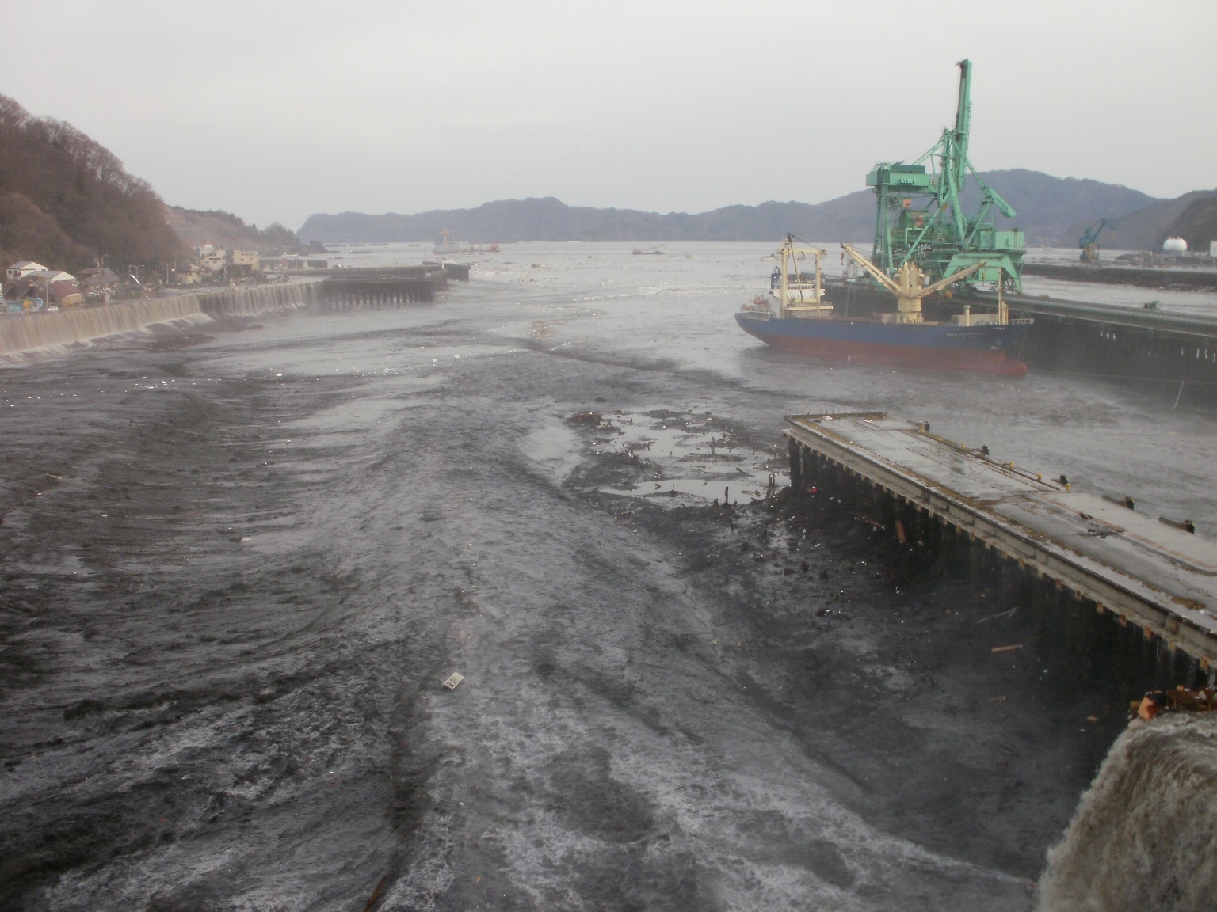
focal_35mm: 36
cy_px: 456
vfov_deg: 39.7
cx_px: 608
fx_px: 1266
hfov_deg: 51.4
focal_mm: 6.3
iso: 100
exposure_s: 1/200
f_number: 5.6
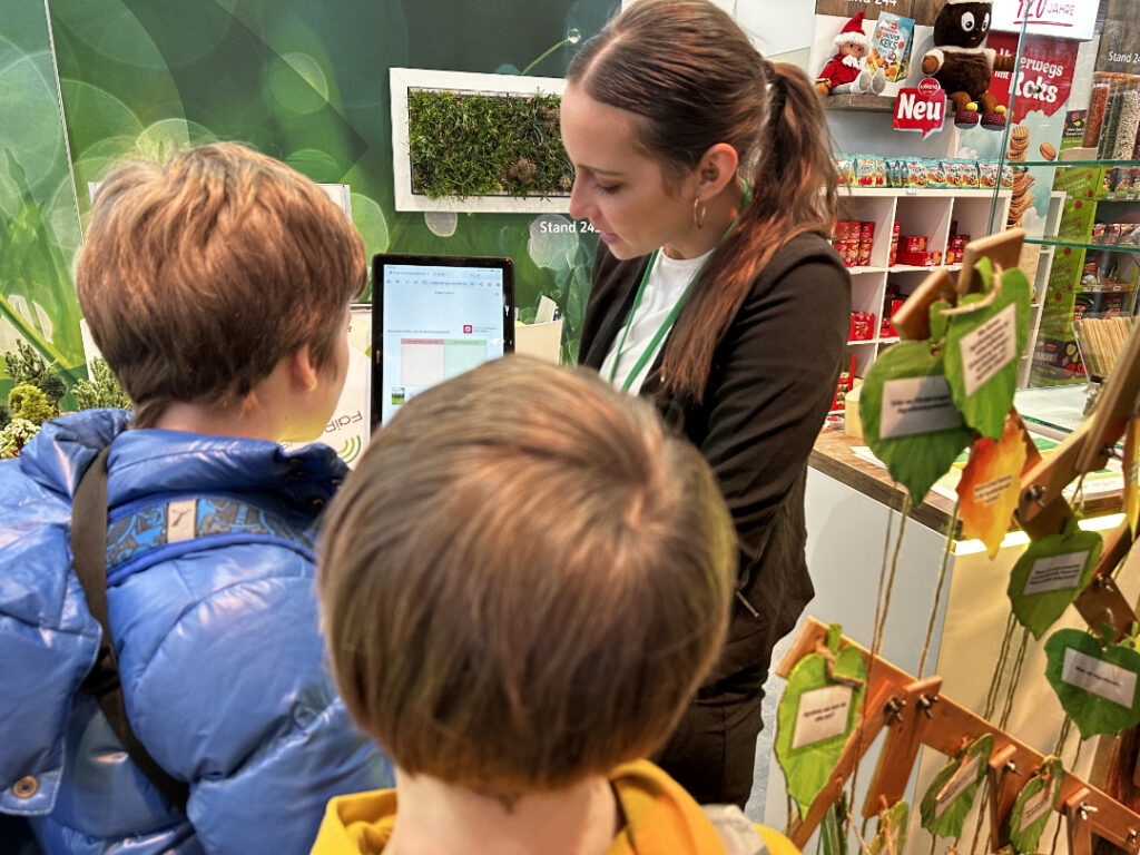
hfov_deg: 71.6
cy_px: 428
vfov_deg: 56.8
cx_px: 570
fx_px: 790
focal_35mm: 24
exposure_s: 1/60
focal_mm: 6.9
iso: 200
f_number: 1.8
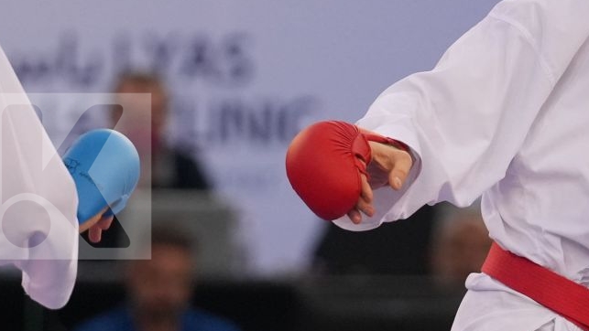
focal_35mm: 880
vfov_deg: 1.4
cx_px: 376
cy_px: 176
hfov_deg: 2.5
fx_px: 13747
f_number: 2.8
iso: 2000
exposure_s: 1/1000
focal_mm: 200
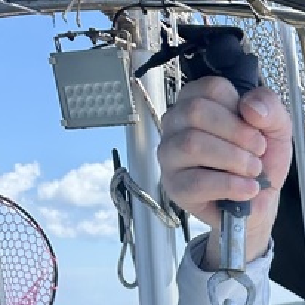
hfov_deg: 17.8
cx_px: 449
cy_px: 582
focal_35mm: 88
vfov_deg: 16.0
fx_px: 877
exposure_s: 1/2809
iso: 80
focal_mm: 6.86
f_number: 1.78
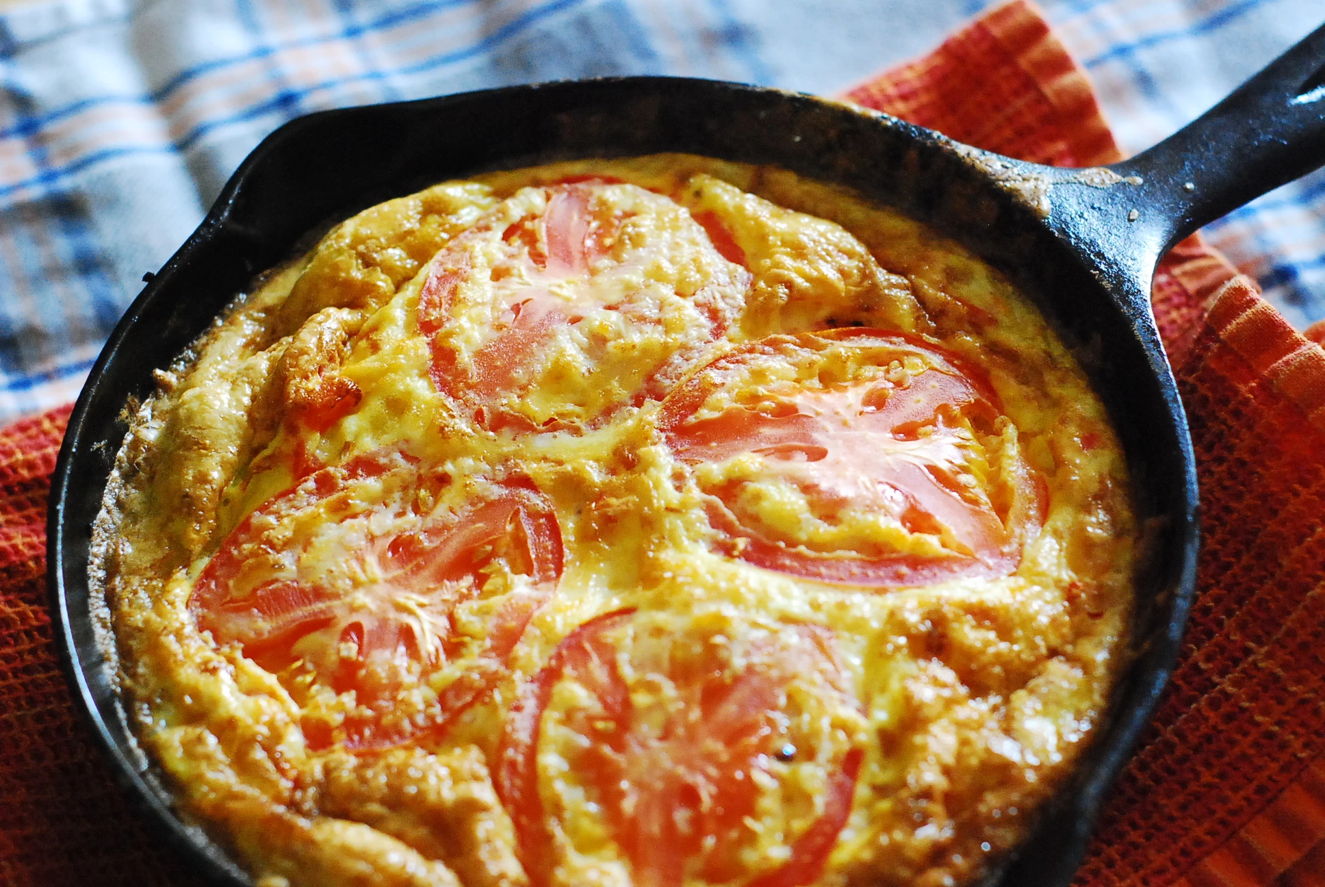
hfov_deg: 27.0
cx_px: 662
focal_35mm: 75
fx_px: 2764
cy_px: 444
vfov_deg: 18.2
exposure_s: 1/125
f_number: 3.2
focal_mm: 50
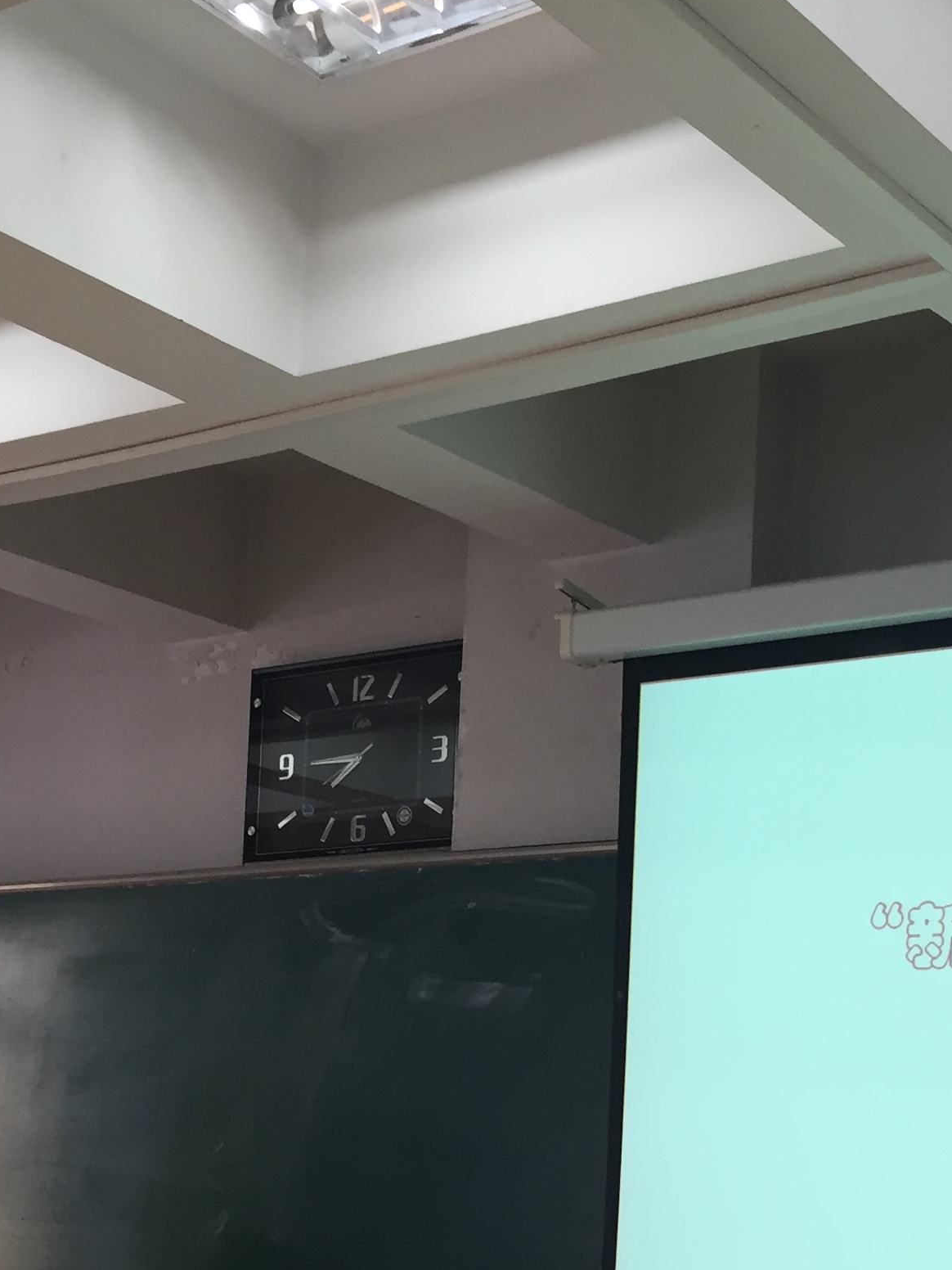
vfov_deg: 31.0
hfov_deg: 24.0
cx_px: 607
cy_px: 978
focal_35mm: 61
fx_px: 2237
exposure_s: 1/33
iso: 32
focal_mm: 4.15
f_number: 2.2
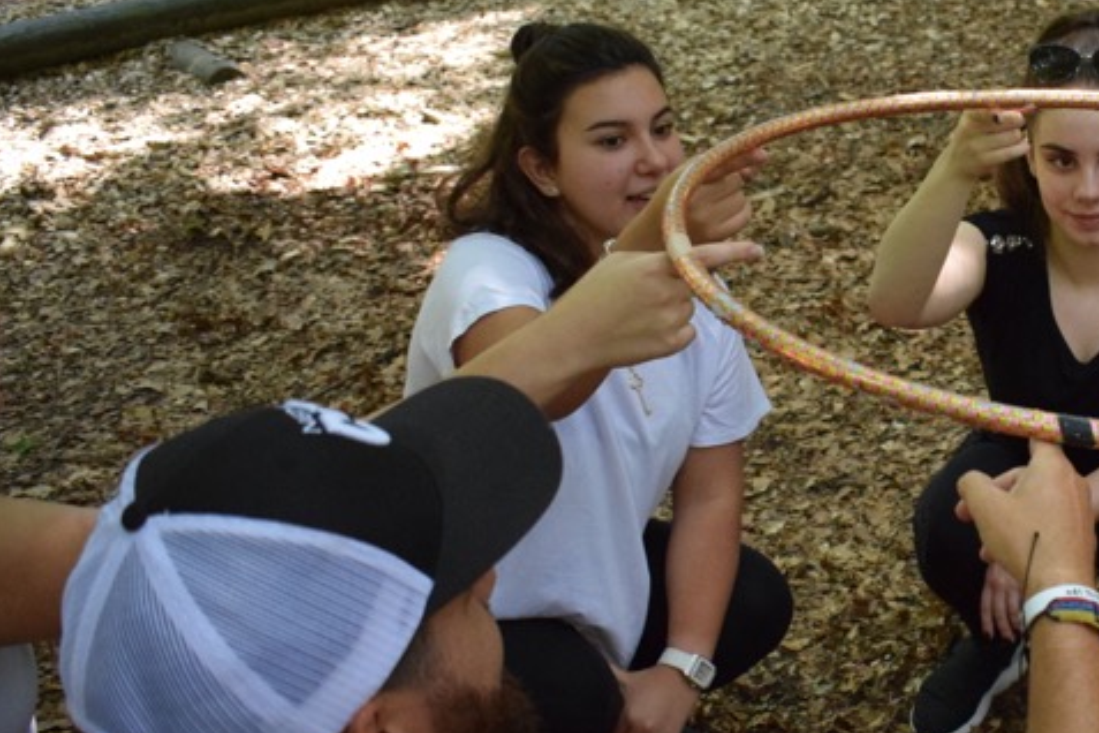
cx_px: 1087
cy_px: 462
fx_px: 2016
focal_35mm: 66
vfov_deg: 20.6
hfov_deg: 28.7
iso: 2800
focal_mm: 21
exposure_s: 1/500
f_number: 3.8
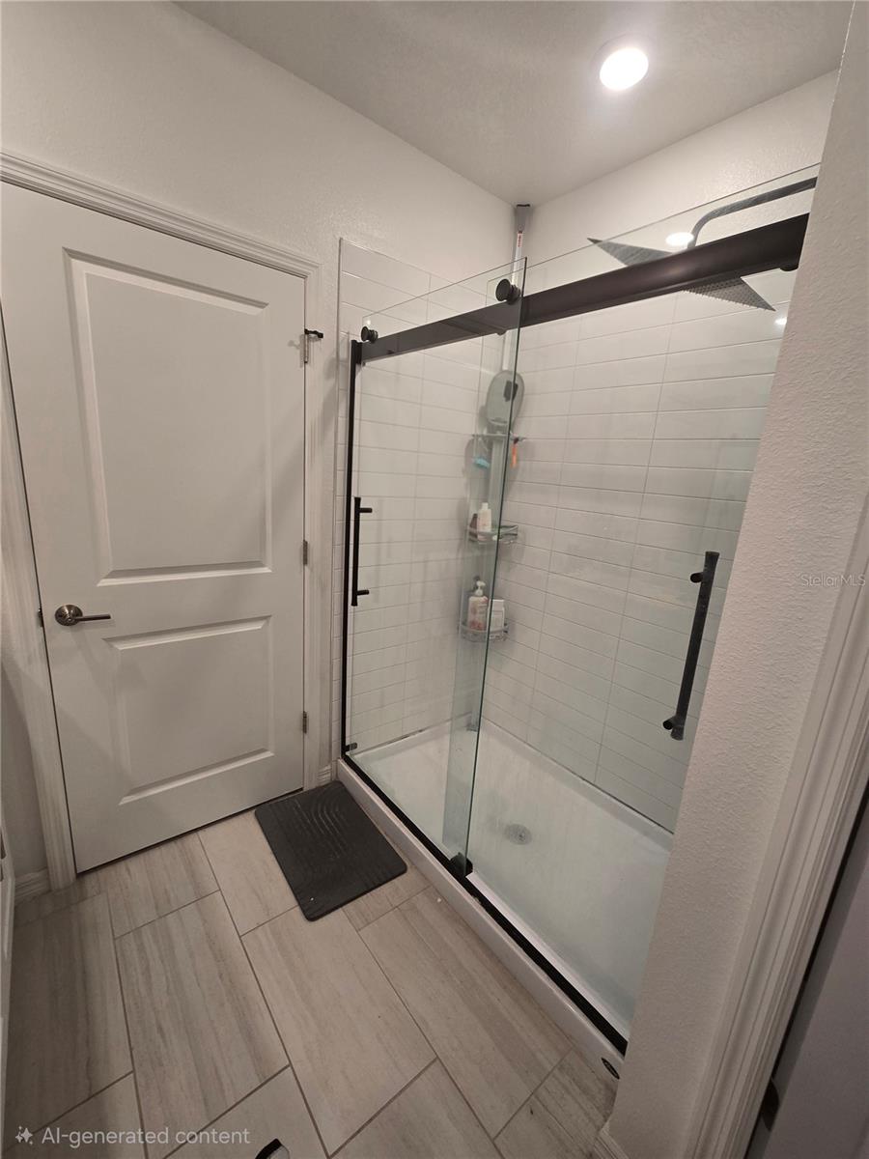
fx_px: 435
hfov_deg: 89.9
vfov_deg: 106.2
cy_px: 580
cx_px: 434
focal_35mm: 13
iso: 100
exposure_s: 1/60.2
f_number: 2.2
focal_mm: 2.2
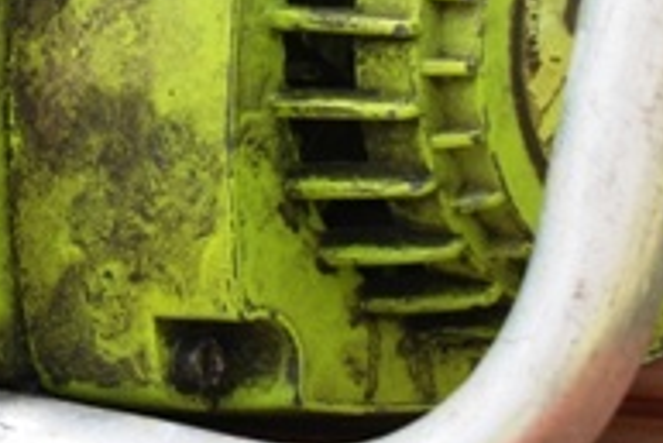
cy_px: -196
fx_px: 4220
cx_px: 3
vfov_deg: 6.0
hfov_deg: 8.9
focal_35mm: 229
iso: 125
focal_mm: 38
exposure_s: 1/125
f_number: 5.6
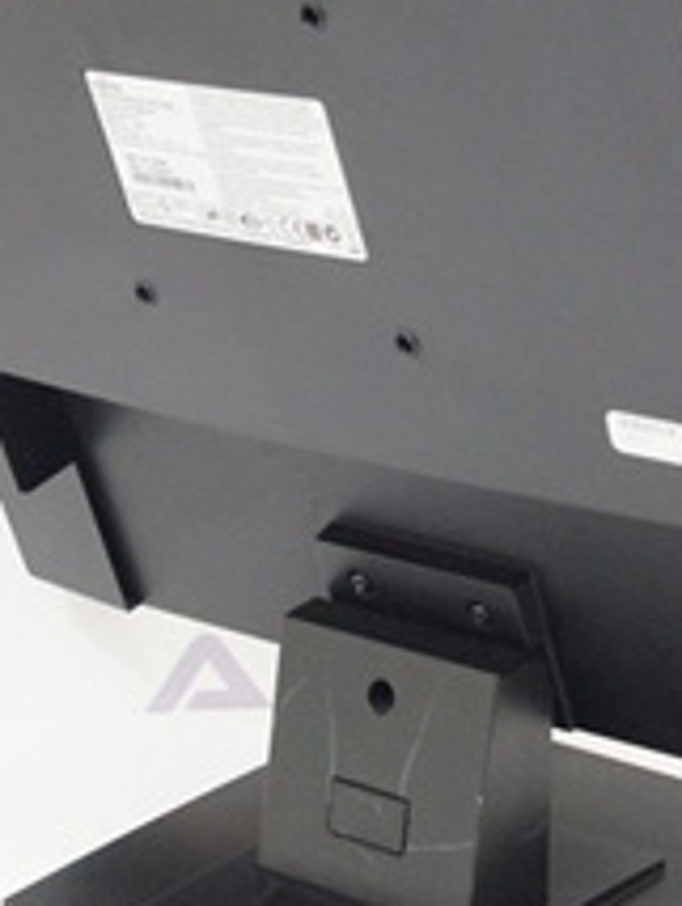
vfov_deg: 17.7
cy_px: 377
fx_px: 2910
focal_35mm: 111
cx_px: 445
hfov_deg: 13.4
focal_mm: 30
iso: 3200
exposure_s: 1/40
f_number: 9
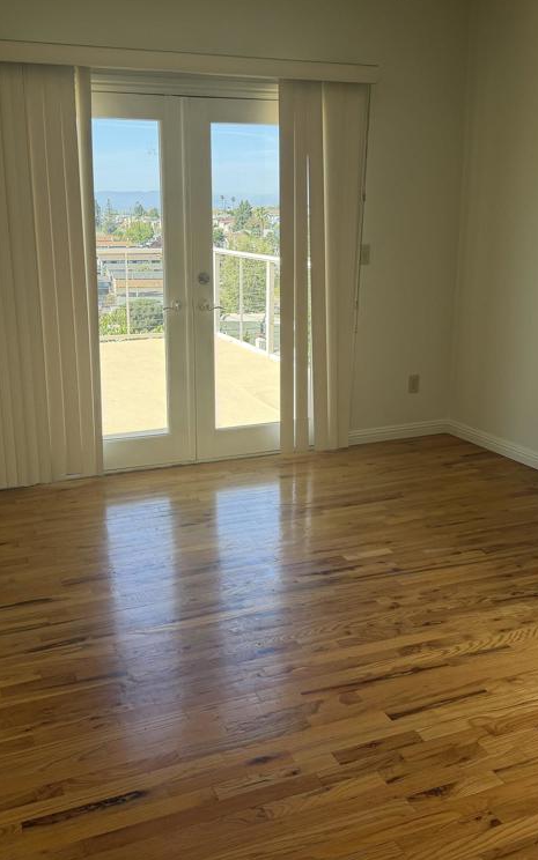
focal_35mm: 35
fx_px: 821
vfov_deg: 55.3
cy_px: 417
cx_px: 256
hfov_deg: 36.3
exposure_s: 1/461
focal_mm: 6.76
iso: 100
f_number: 1.78
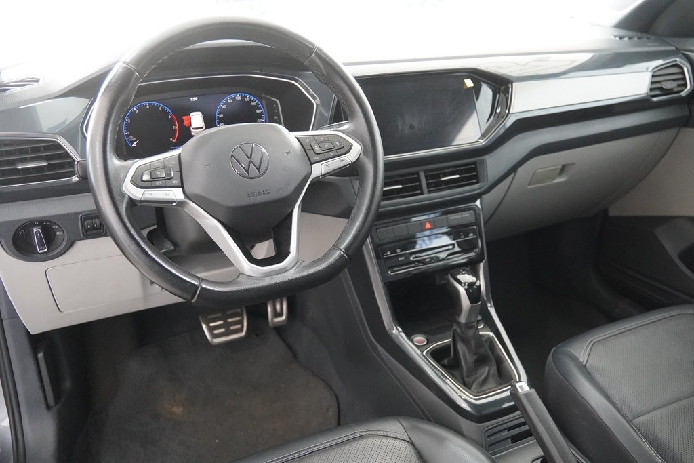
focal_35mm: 33
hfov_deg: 57.2
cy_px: 232
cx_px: 347
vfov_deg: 40.0
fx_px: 636
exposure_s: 1/160
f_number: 2.8
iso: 4000
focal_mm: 22
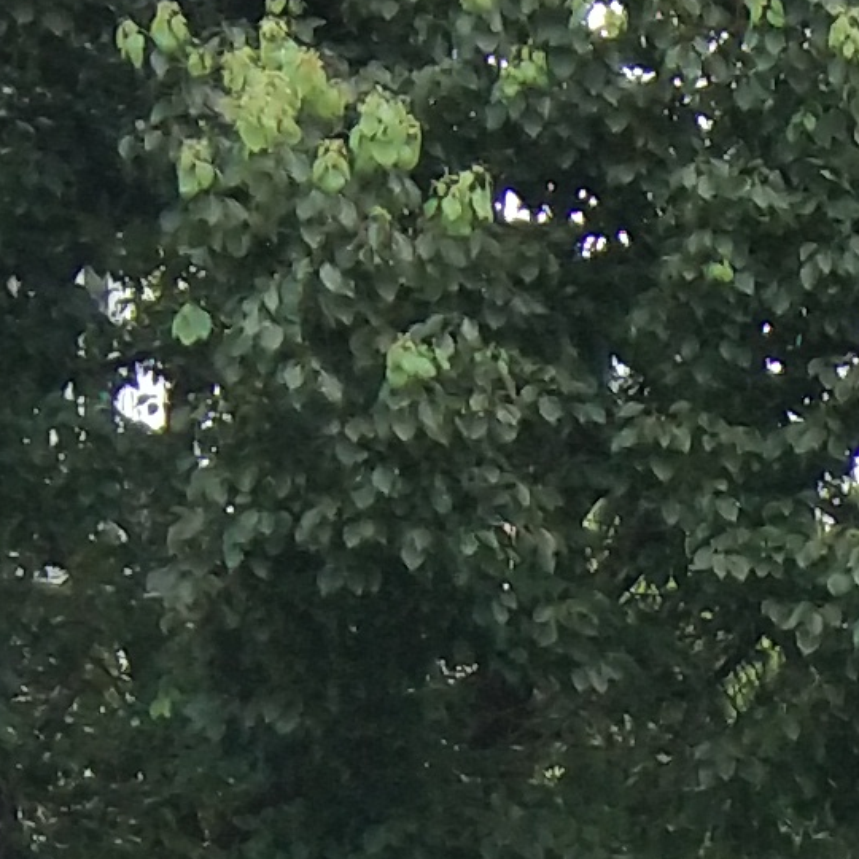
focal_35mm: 211
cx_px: 2680
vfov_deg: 7.7
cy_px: 2101
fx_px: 5924
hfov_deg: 7.3
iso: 50
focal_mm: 3.69
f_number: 2.2
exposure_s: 1/325
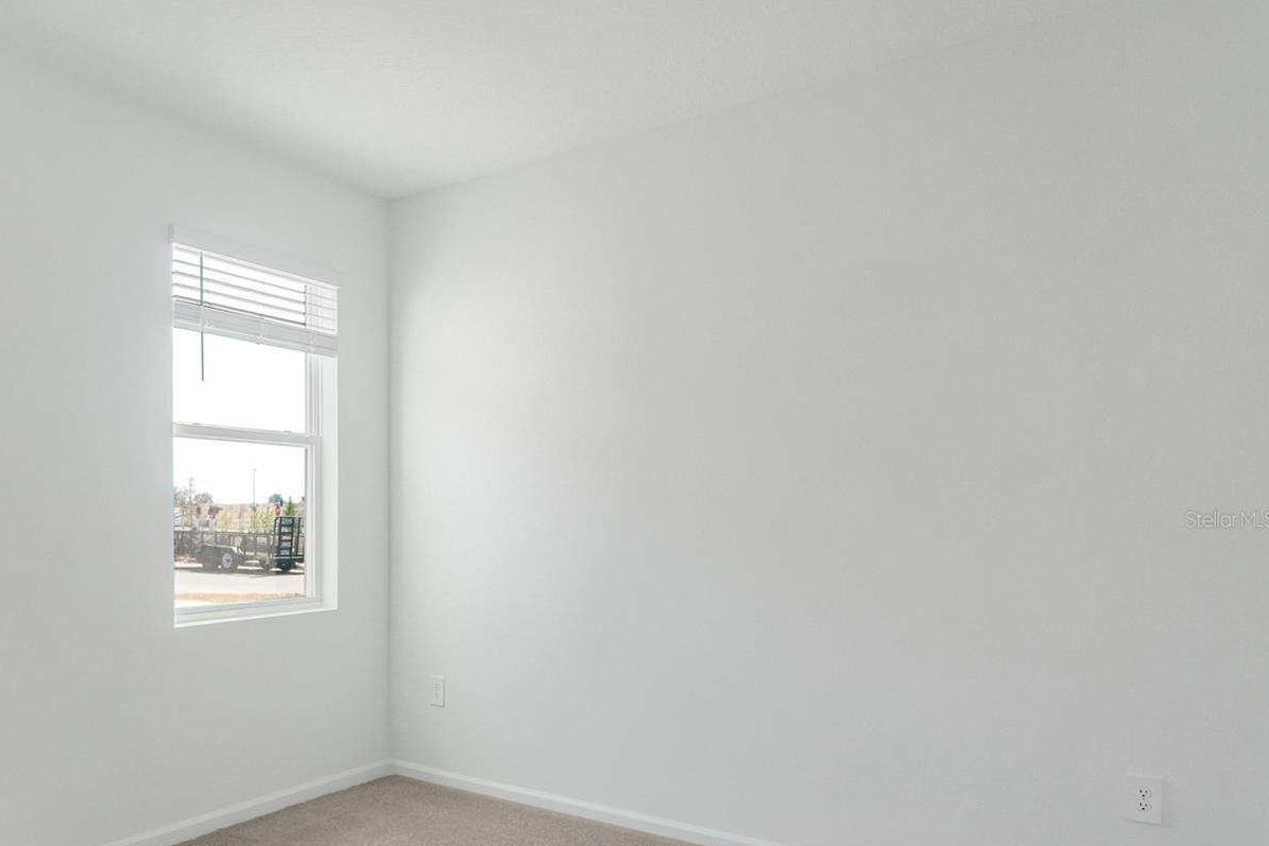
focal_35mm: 24
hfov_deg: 71.8
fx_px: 846
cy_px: 519
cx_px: 434
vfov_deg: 52.7
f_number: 5
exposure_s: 1/200
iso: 800
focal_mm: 12
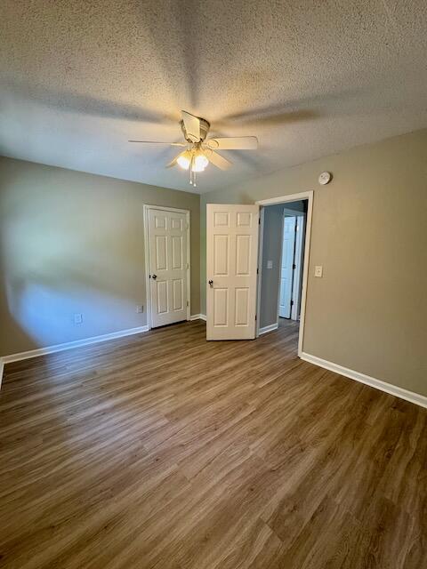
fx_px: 230
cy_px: 284
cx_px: 214
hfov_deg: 85.7
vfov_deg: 102.1
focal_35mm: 14
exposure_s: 1/120
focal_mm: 2.22
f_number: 2.2
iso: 250
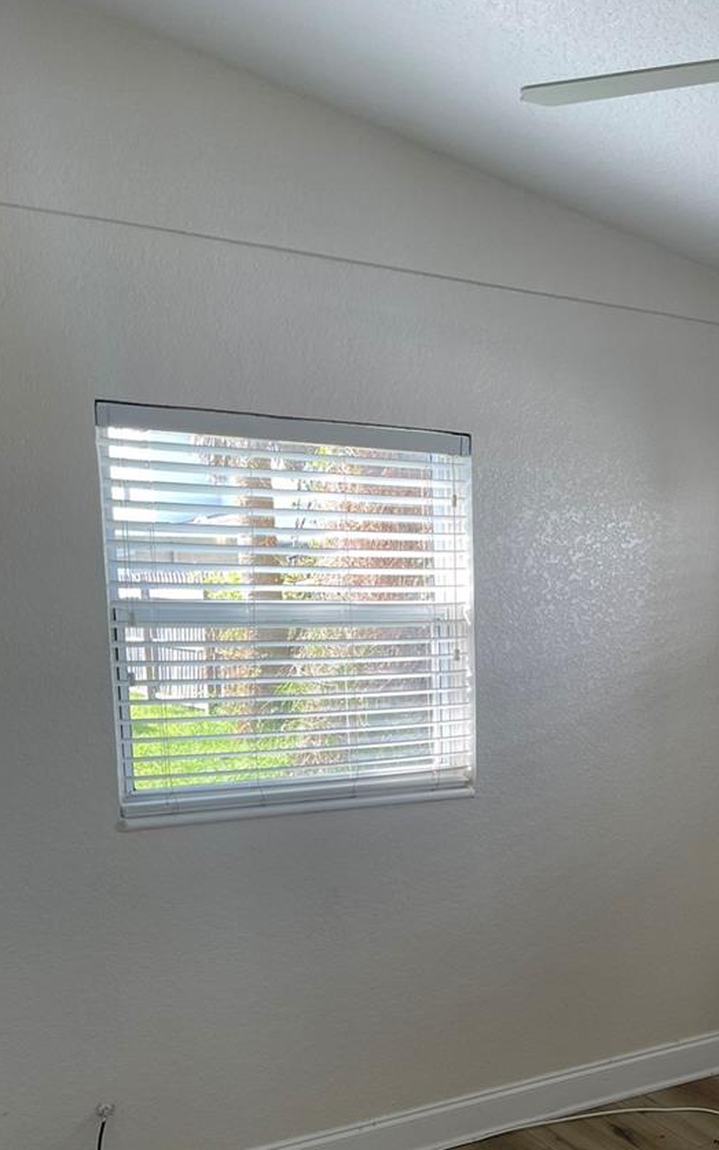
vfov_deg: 50.4
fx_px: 1192
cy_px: 787
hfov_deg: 32.5
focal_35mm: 38
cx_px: 593
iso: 40
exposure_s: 1/120
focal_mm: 5.1
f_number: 1.6
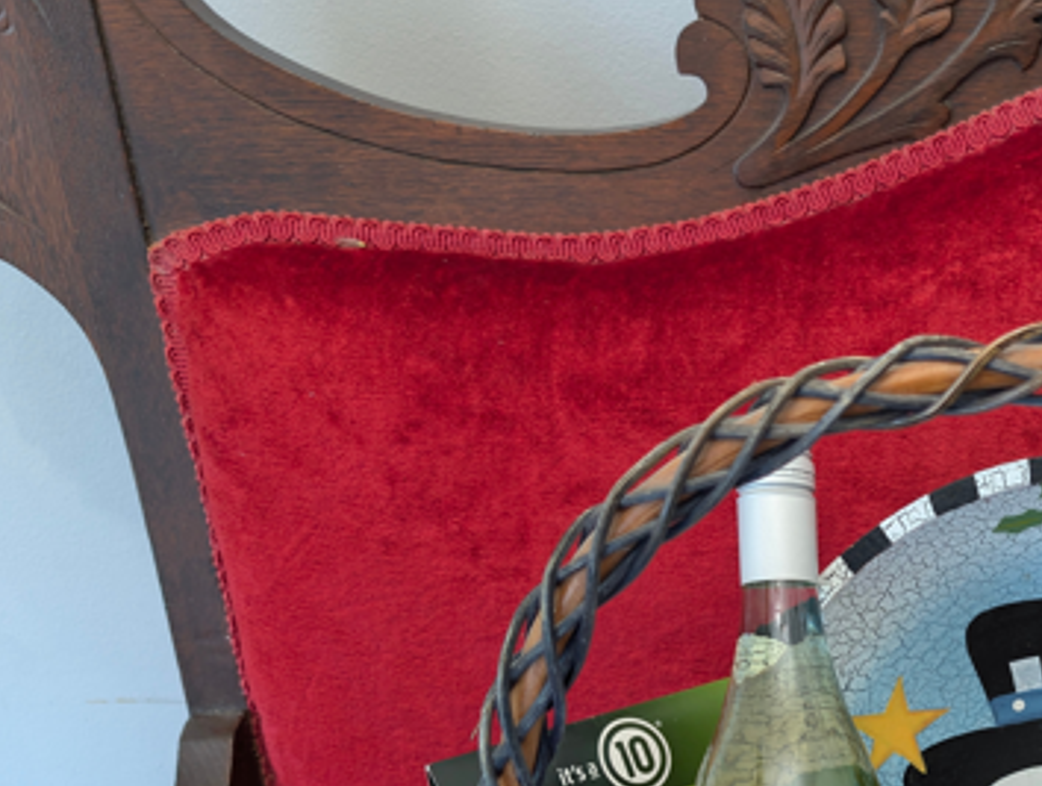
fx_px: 1840
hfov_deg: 29.2
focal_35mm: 61
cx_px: 1077
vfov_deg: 23.3
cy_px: 760
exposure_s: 1/30
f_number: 1.68
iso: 159
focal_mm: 6.9
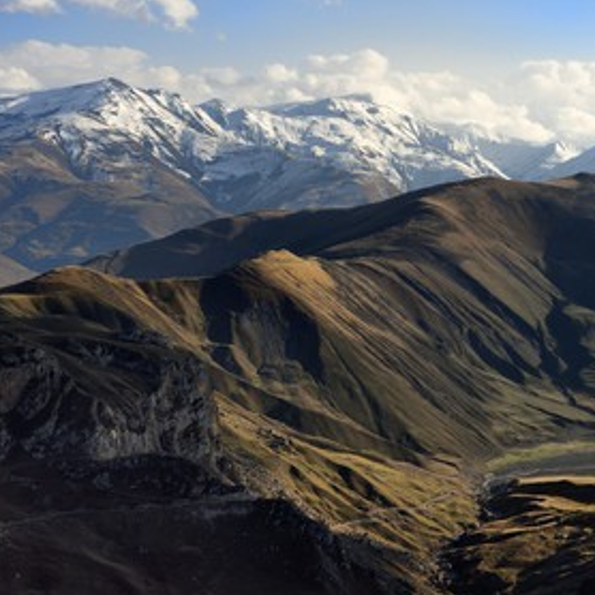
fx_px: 1750
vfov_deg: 19.3
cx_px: 409
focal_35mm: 90
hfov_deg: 19.2
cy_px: 298
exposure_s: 1/200
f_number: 13
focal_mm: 70
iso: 200
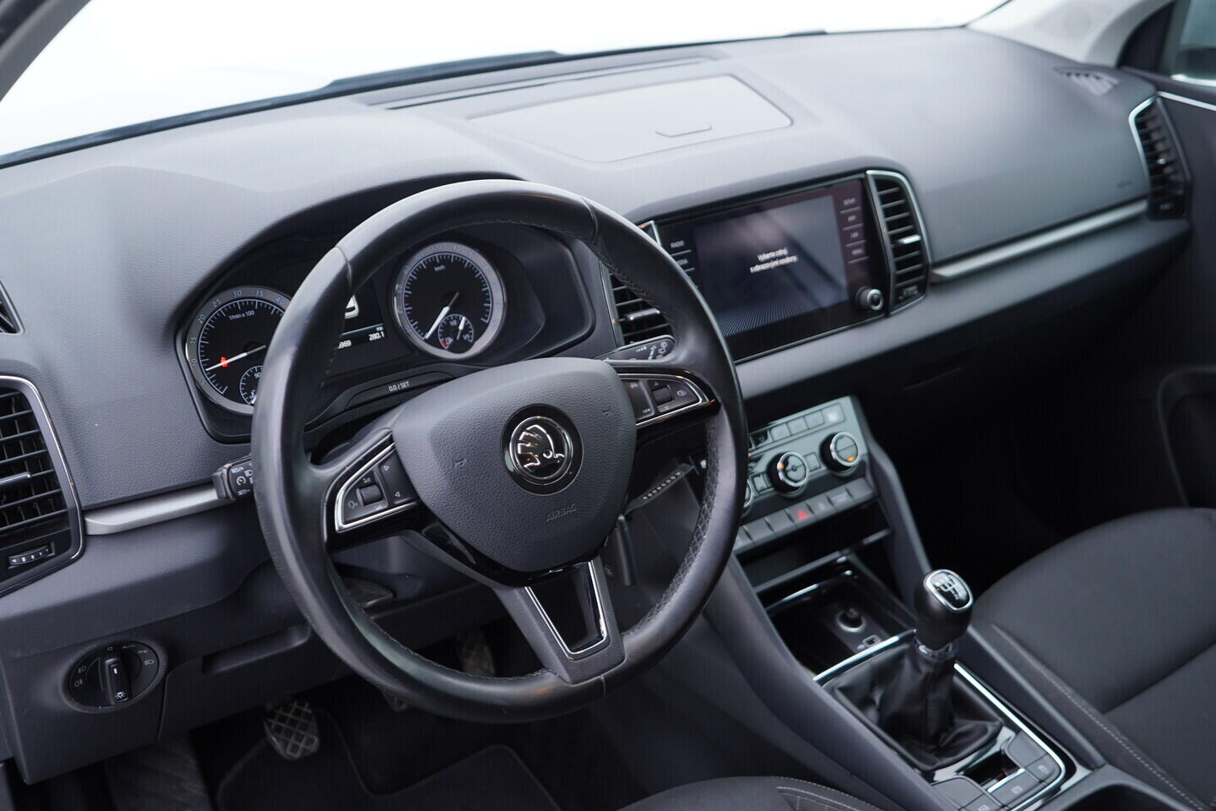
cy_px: 406
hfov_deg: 53.1
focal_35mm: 36
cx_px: 608
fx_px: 1216
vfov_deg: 36.9
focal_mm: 24
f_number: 2.8
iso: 160
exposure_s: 1/40
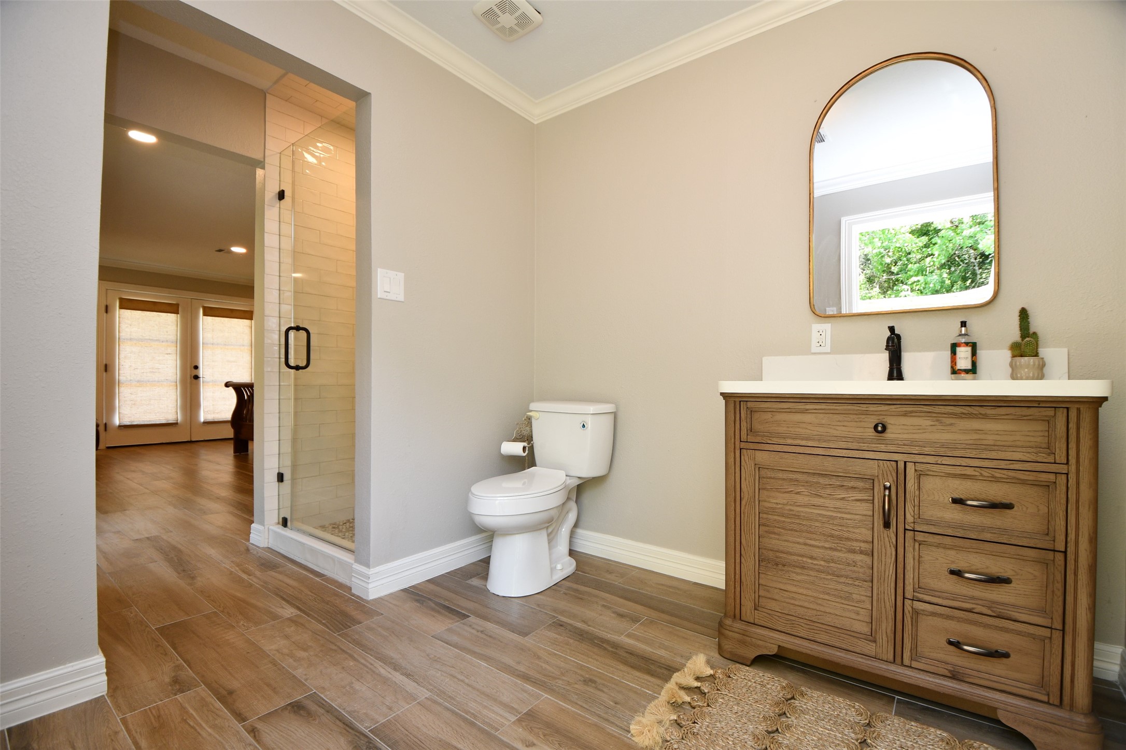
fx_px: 469
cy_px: 375
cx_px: 563
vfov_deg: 77.3
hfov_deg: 100.4
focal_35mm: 15
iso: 250
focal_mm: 10
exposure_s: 1/60
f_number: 4
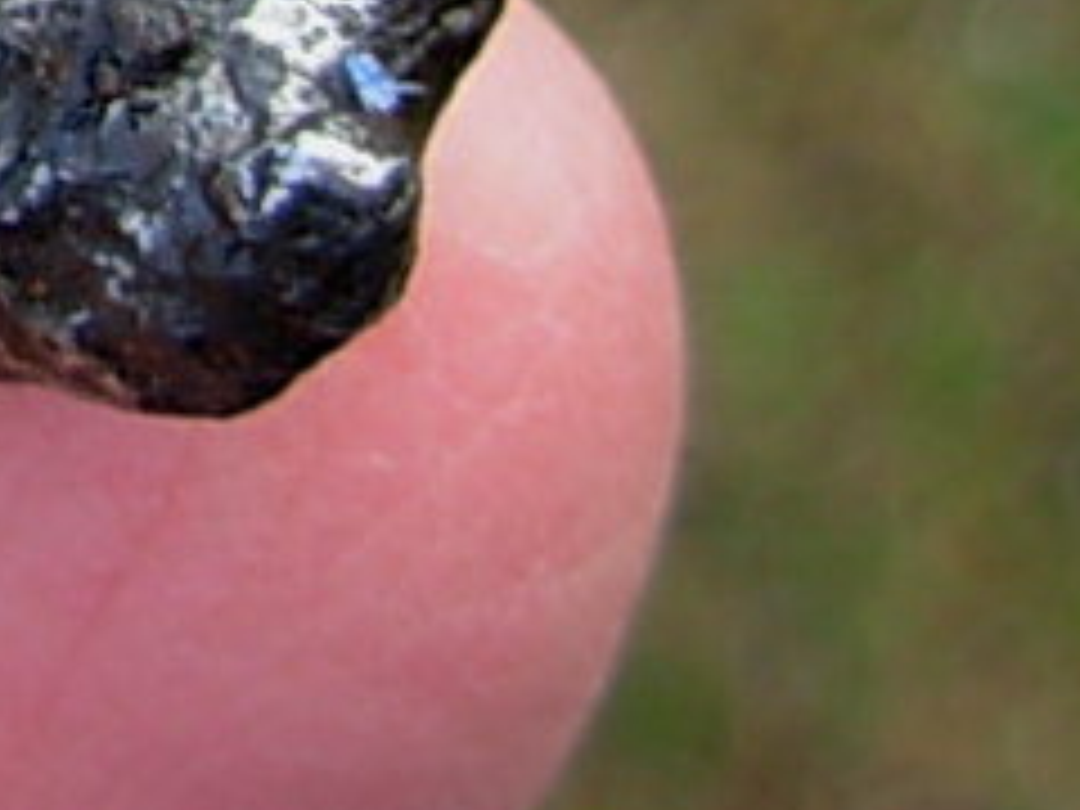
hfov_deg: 11.2
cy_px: -886
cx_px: -968
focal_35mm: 162
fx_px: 5054
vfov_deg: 8.6
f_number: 2.9
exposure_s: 1/203
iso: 50
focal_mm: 6.3
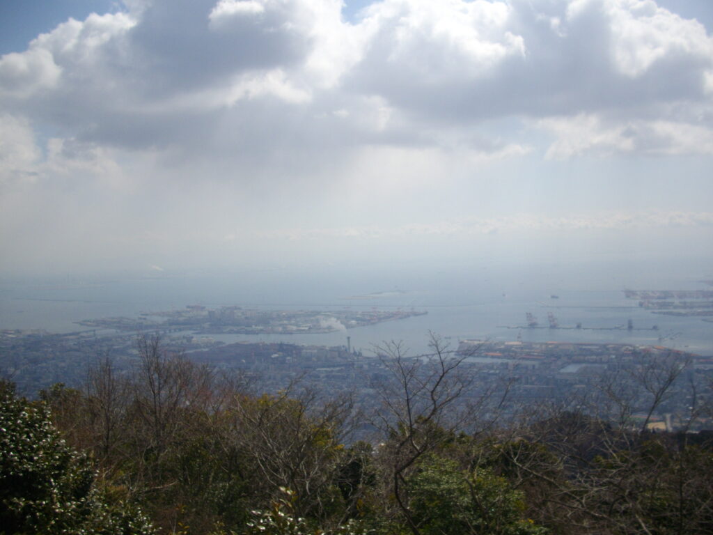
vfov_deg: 38.7
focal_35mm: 37
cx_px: 356
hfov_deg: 50.1
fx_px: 762
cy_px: 268
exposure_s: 1/800
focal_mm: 6.2
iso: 100
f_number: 5.6
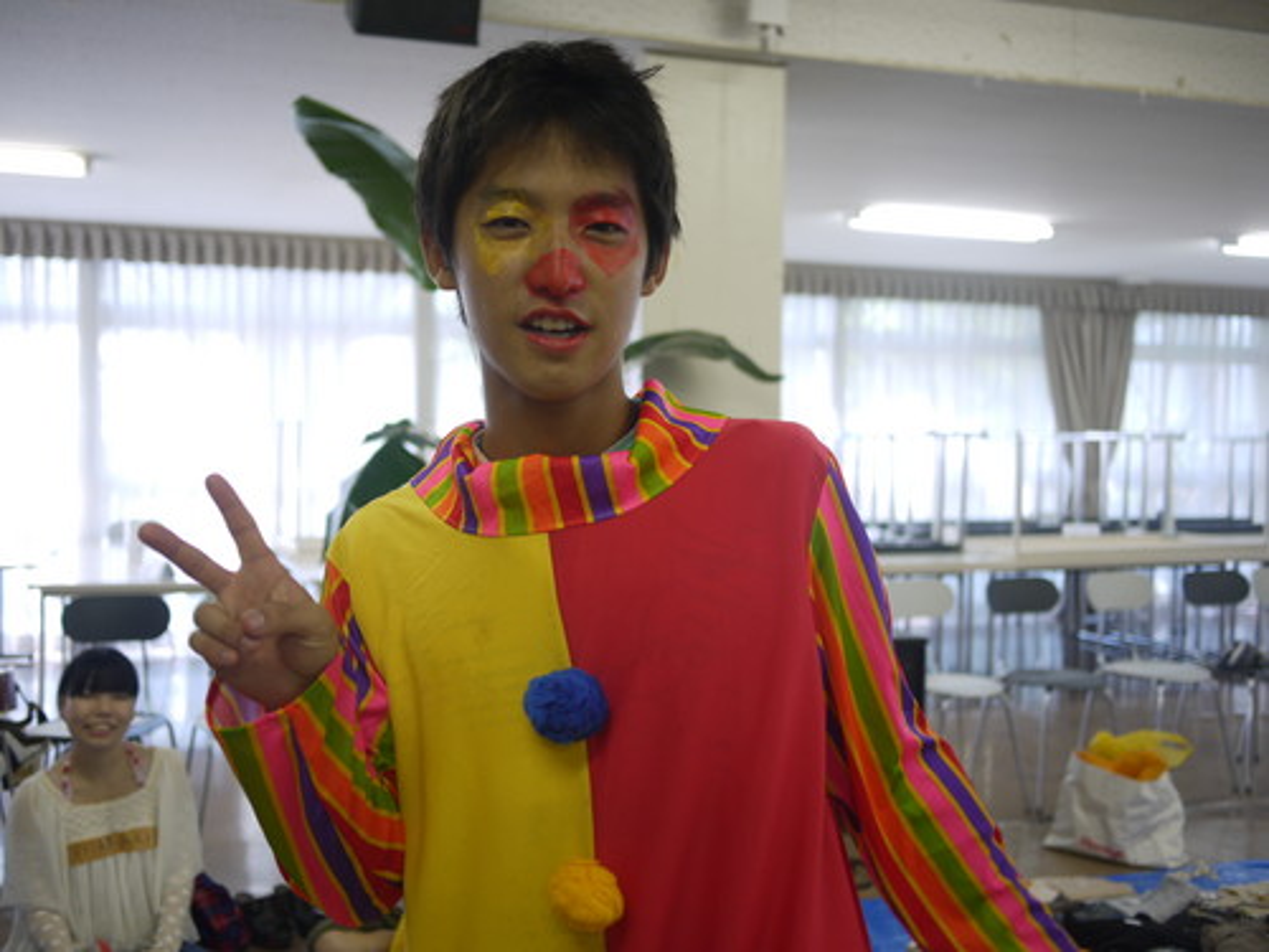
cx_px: 634
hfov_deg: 46.8
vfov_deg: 36.0
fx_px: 1466
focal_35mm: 40
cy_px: 476
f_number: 1.8
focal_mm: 20
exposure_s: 1/60
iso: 100
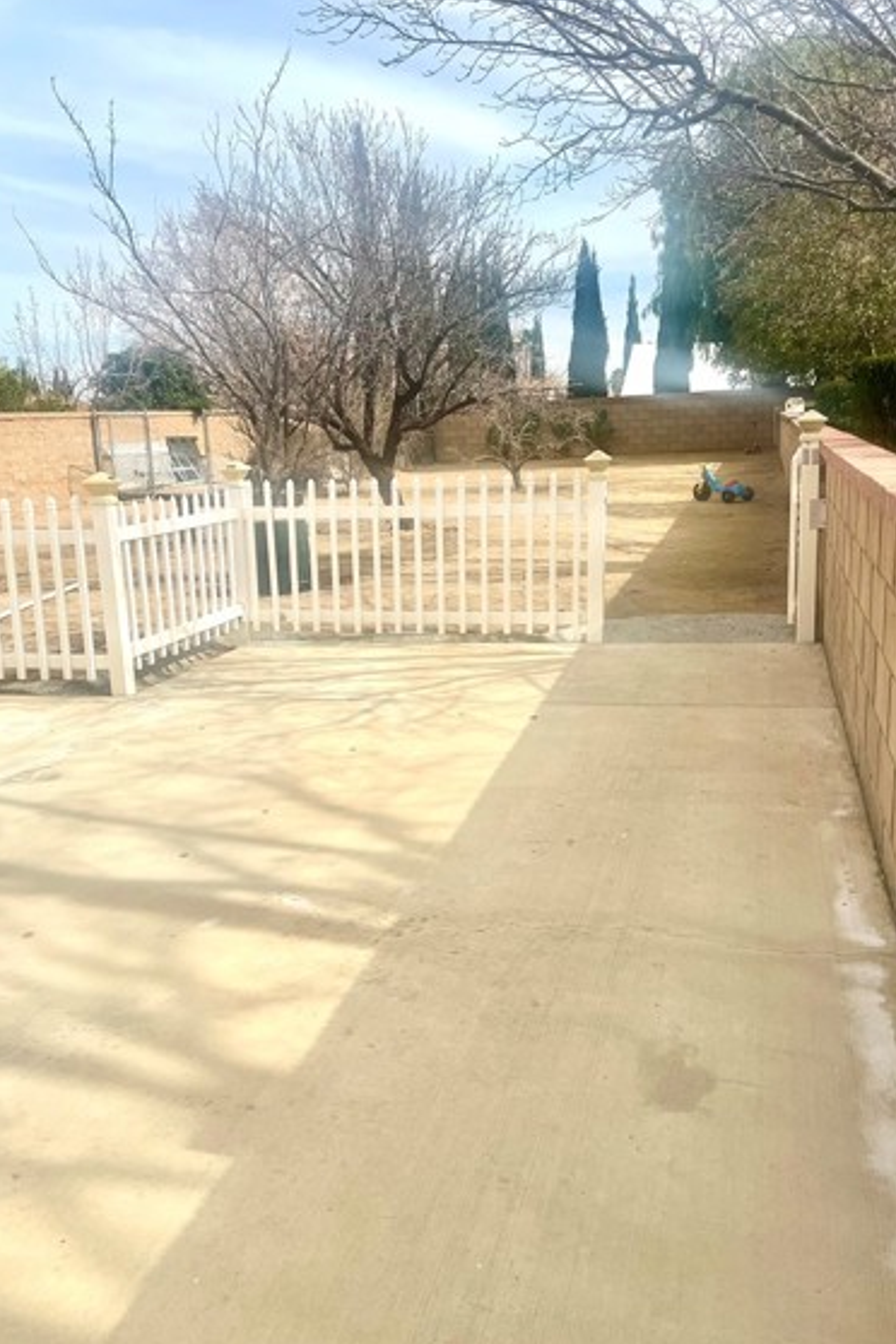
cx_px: 397
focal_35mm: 31
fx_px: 1157
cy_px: 694
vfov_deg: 60.3
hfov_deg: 42.3
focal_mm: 5.7
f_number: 1.5
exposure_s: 1/5882
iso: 50
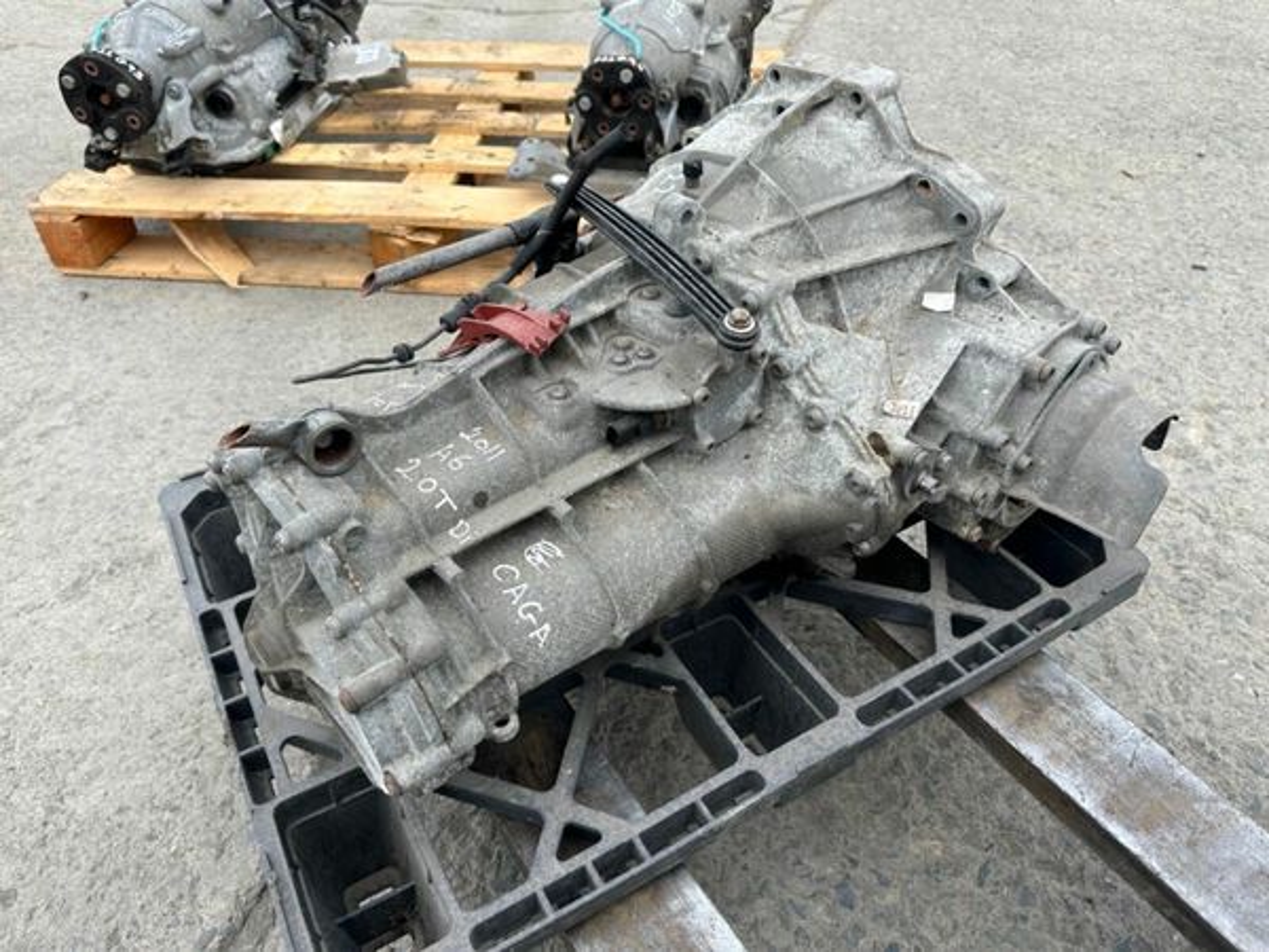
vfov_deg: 56.8
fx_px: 880
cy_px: 476
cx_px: 634
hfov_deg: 71.6
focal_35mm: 24
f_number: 1.78
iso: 80
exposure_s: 1/887
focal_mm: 6.86
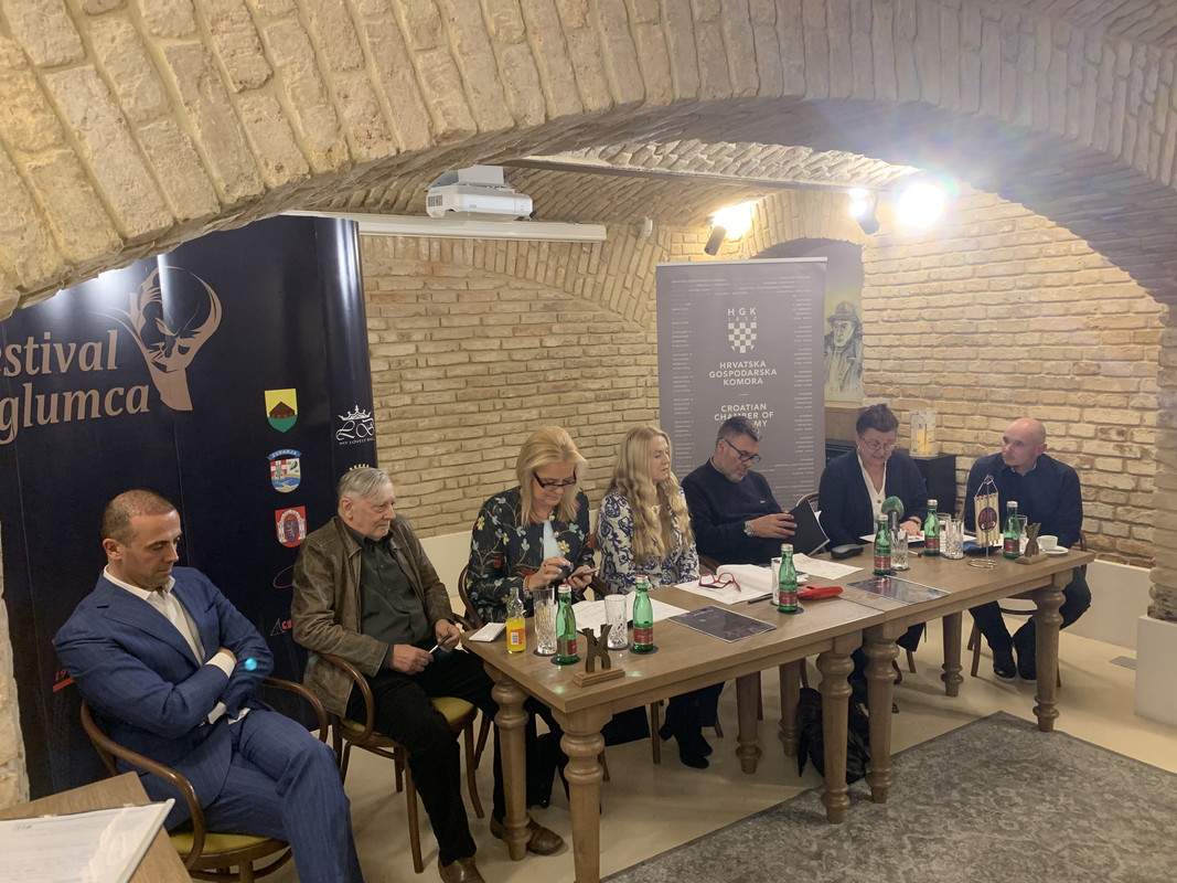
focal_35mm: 26
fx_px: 884
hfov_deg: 67.3
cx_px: 588
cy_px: 442
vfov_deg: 53.1
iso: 250
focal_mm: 4.25
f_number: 1.8
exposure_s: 1/60
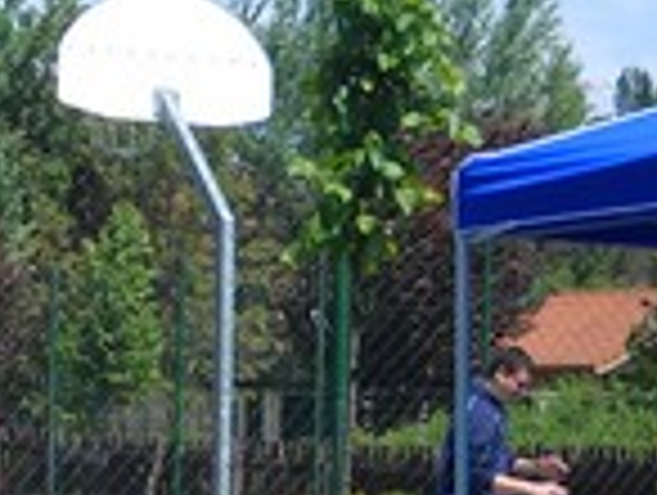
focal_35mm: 154
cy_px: 493
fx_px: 2928
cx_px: -9
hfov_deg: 12.6
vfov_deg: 9.6
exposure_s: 1/250
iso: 64
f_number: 5.5
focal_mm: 6.72
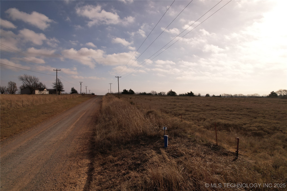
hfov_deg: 78.6
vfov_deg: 57.2
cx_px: 144
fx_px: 175
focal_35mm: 22
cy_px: 96
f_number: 2.8
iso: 100
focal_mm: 8.38
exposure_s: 1/1500
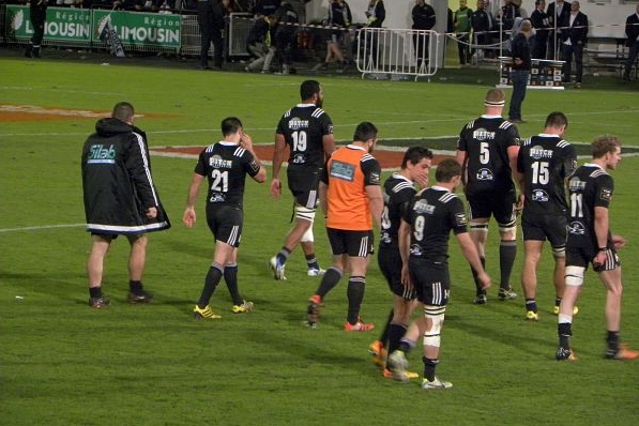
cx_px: 320
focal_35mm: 258
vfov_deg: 5.3
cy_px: 195
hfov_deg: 8.0
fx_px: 4579
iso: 400
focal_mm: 44
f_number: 4.5
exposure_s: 1/46.8
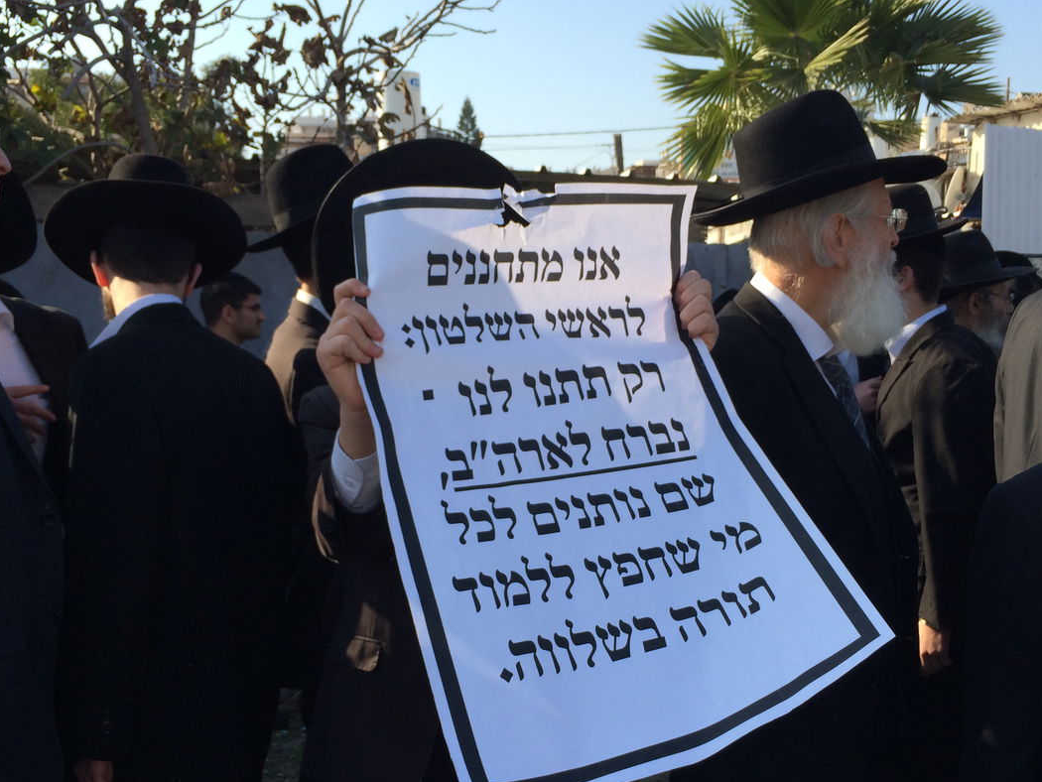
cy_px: 472
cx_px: 542
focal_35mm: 40
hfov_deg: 46.8
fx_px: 1204
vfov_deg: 35.8
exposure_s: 1/1172
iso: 32
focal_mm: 4.12
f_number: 2.2
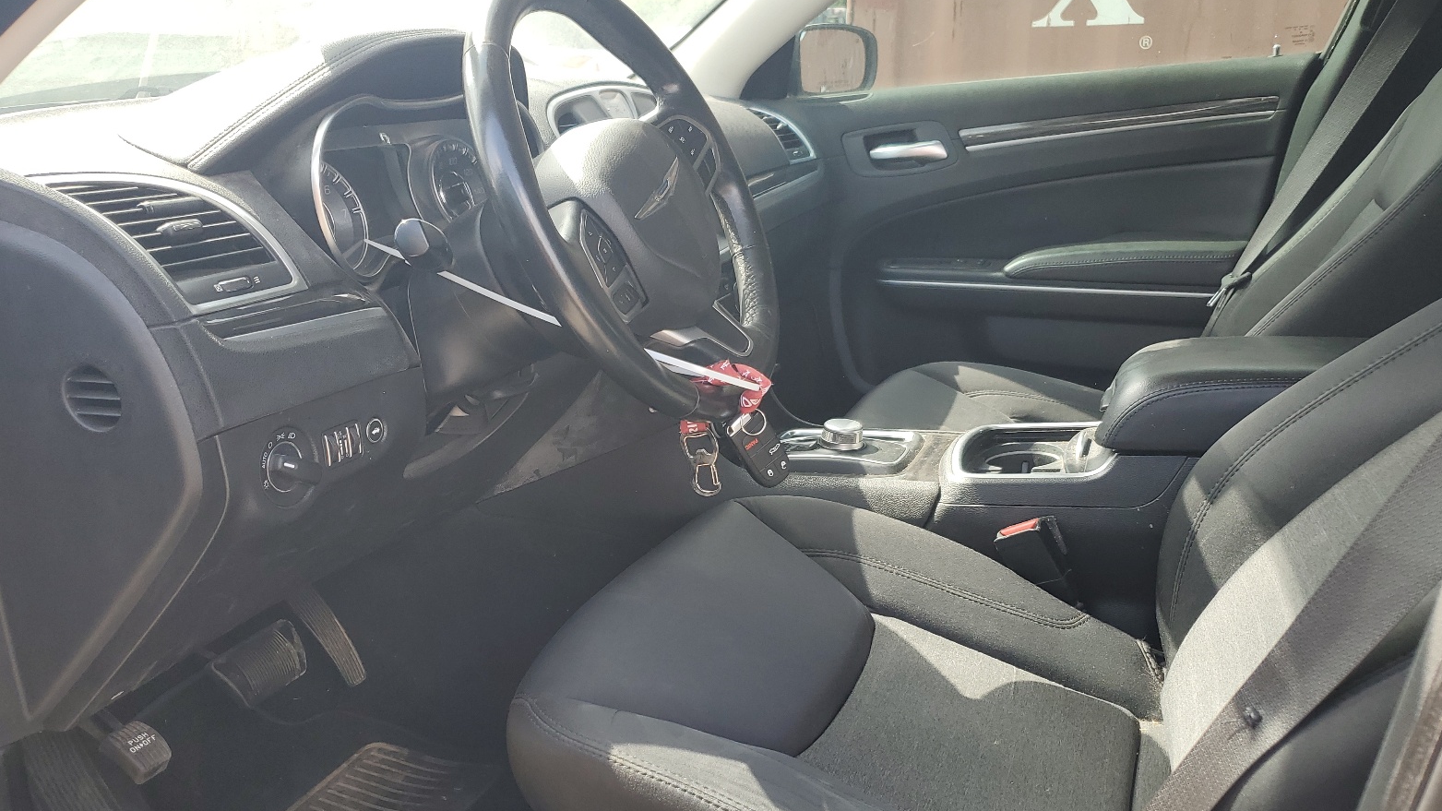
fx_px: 1109
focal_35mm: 29
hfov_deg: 66.1
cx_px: 709
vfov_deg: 39.9
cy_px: 511
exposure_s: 1/263
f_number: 1.5
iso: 50
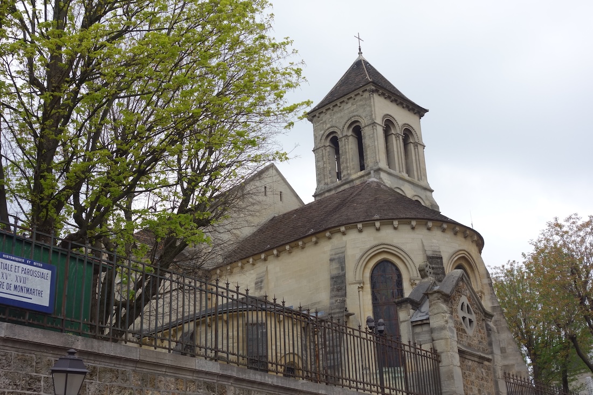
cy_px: 198
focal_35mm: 49
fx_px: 807
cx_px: 296
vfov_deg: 27.5
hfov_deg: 40.3
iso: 125
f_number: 5.6
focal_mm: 18.02
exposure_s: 1/200
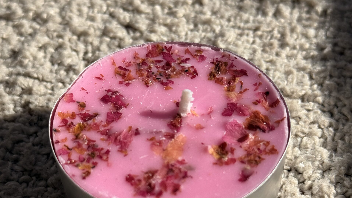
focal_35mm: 70
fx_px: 653
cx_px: 177
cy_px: 158
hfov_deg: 30.1
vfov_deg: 17.1
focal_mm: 6.76
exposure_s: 1/3704
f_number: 1.78
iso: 64
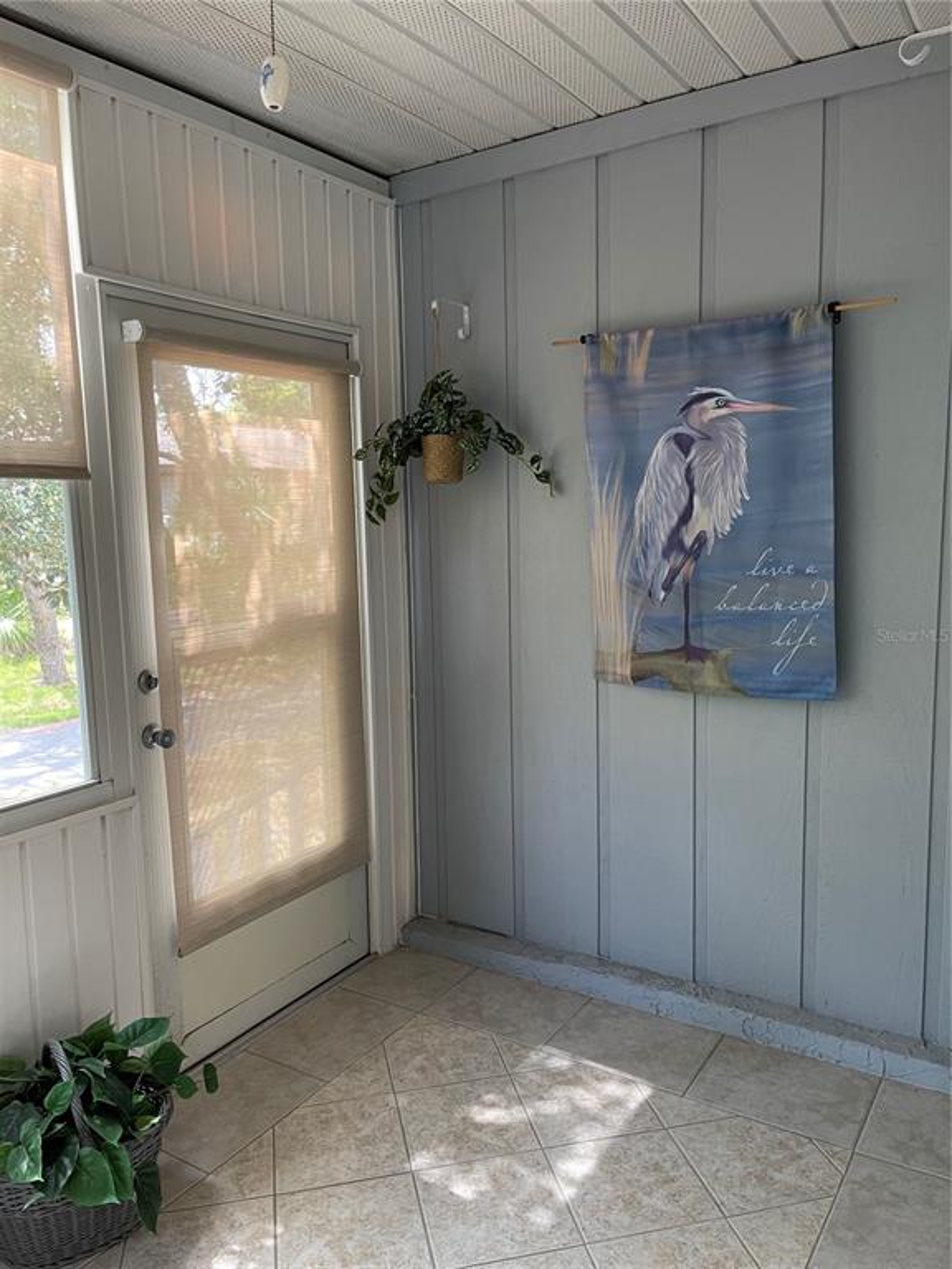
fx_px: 953
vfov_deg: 67.3
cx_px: 476
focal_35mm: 26
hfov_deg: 53.1
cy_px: 634
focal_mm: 5.1
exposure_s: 1/71
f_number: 1.6
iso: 125
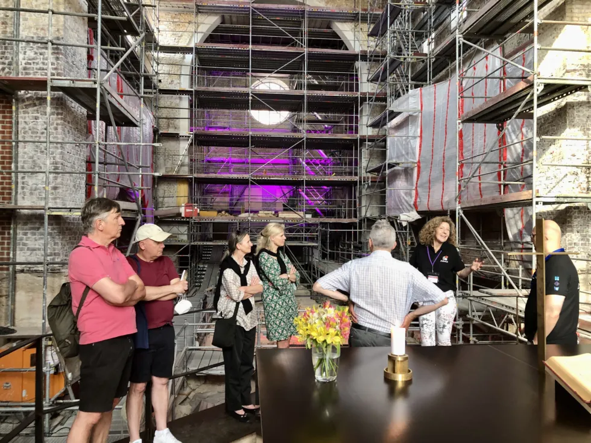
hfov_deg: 63.4
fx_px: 478
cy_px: 222
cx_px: 296
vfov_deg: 49.7
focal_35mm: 28
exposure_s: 1/15
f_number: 1.8
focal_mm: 3.99
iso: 50
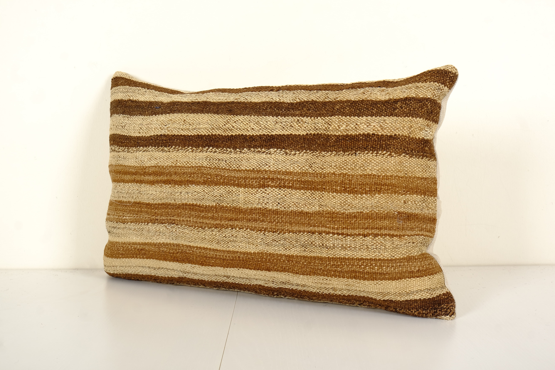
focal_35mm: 45
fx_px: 694
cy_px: 185
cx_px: 278
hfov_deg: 43.6
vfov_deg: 29.9
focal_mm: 30.2
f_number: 11
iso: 80
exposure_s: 1/160
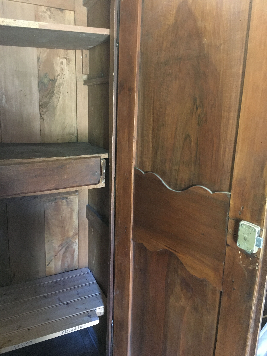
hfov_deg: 48.2
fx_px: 298
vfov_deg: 61.7
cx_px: 134
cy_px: 178
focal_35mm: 29
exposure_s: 1/17
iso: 400
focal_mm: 4.15
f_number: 2.2
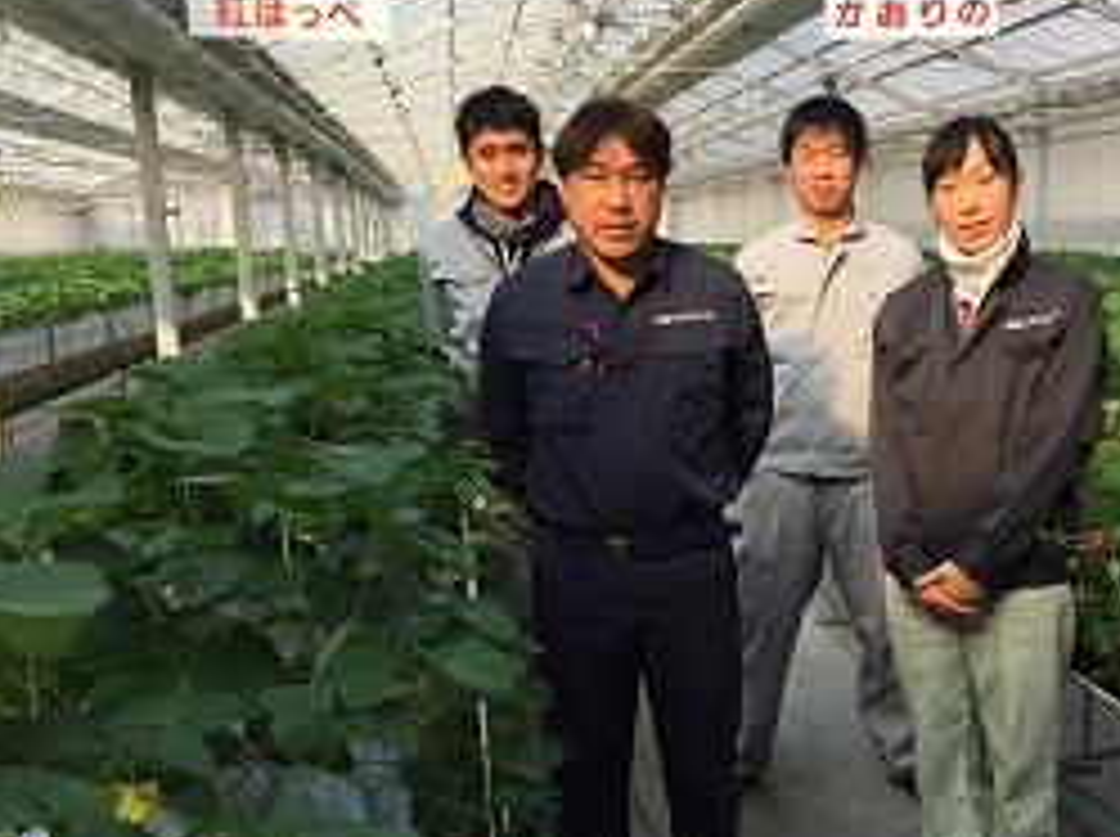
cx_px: 724
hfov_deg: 44.4
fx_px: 1357
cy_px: 504
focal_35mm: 42
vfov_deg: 34.1
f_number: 2.2
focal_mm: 4.15
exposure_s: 1/590
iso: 32
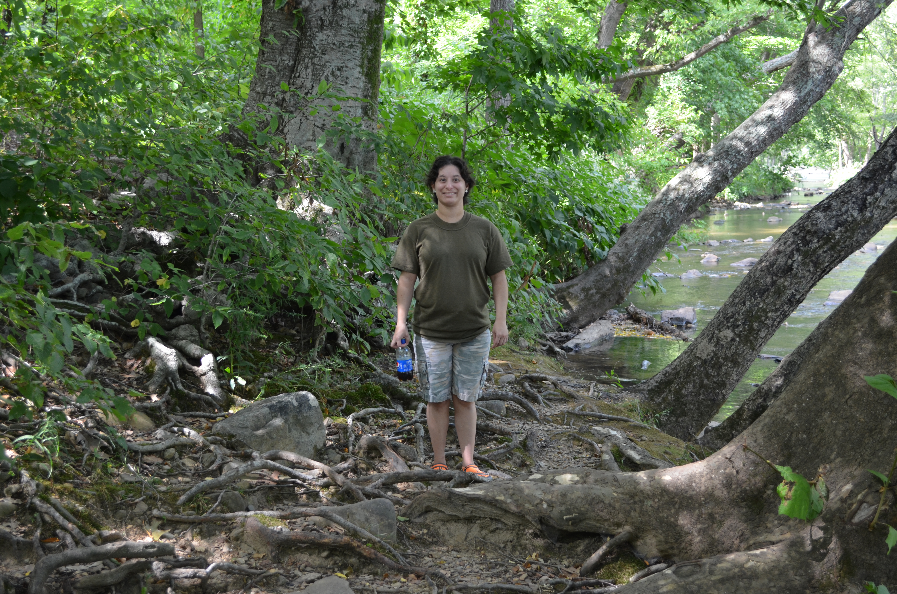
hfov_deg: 37.9
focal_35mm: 52
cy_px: 297
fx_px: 1305
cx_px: 448
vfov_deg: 25.6
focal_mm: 35
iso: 400
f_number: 5
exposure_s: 1/80
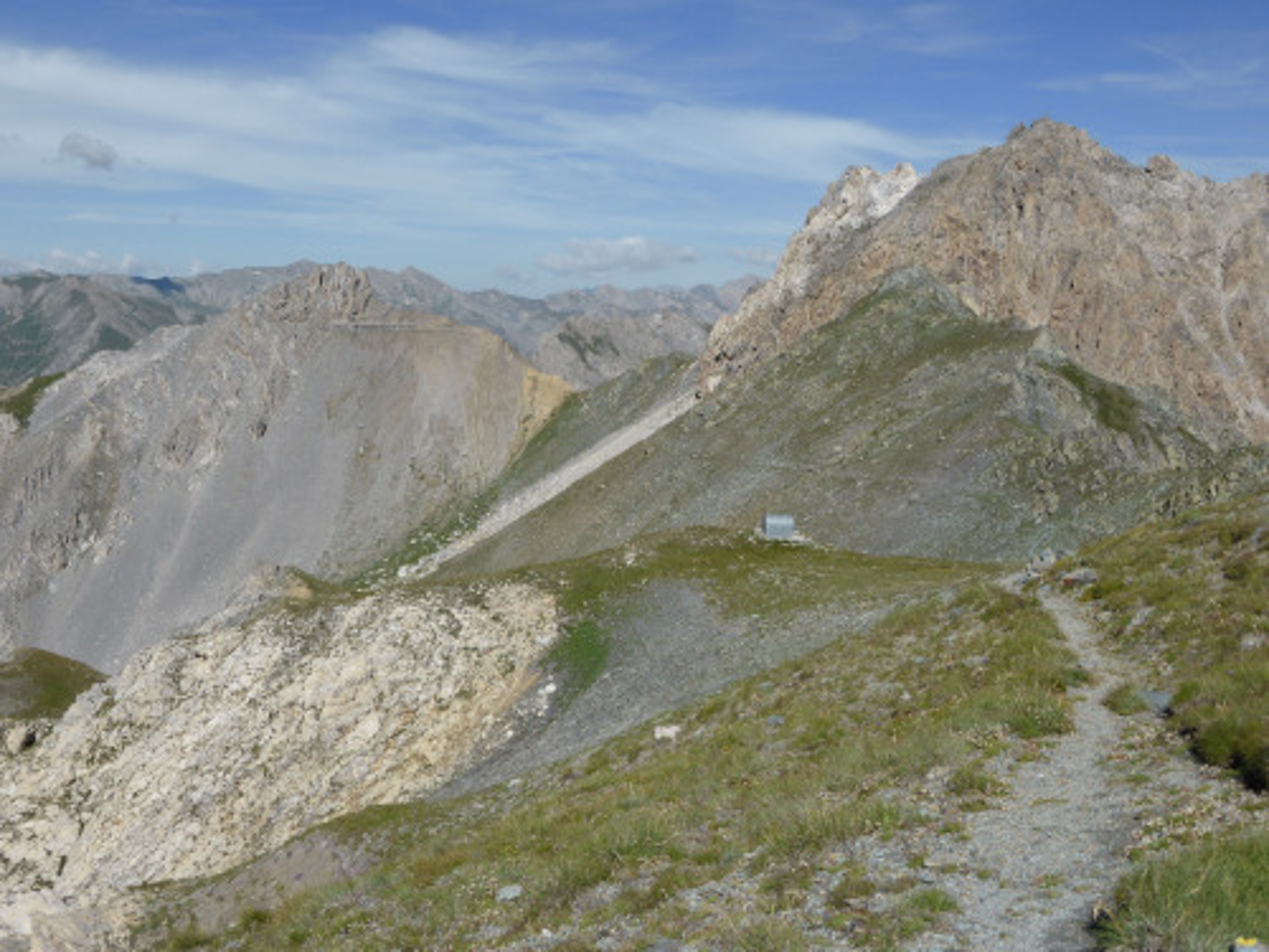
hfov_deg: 52.6
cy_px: 476
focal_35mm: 35
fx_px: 1283
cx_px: 634
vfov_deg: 40.7
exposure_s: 1/1600
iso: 100
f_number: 3.7
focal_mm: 6.1
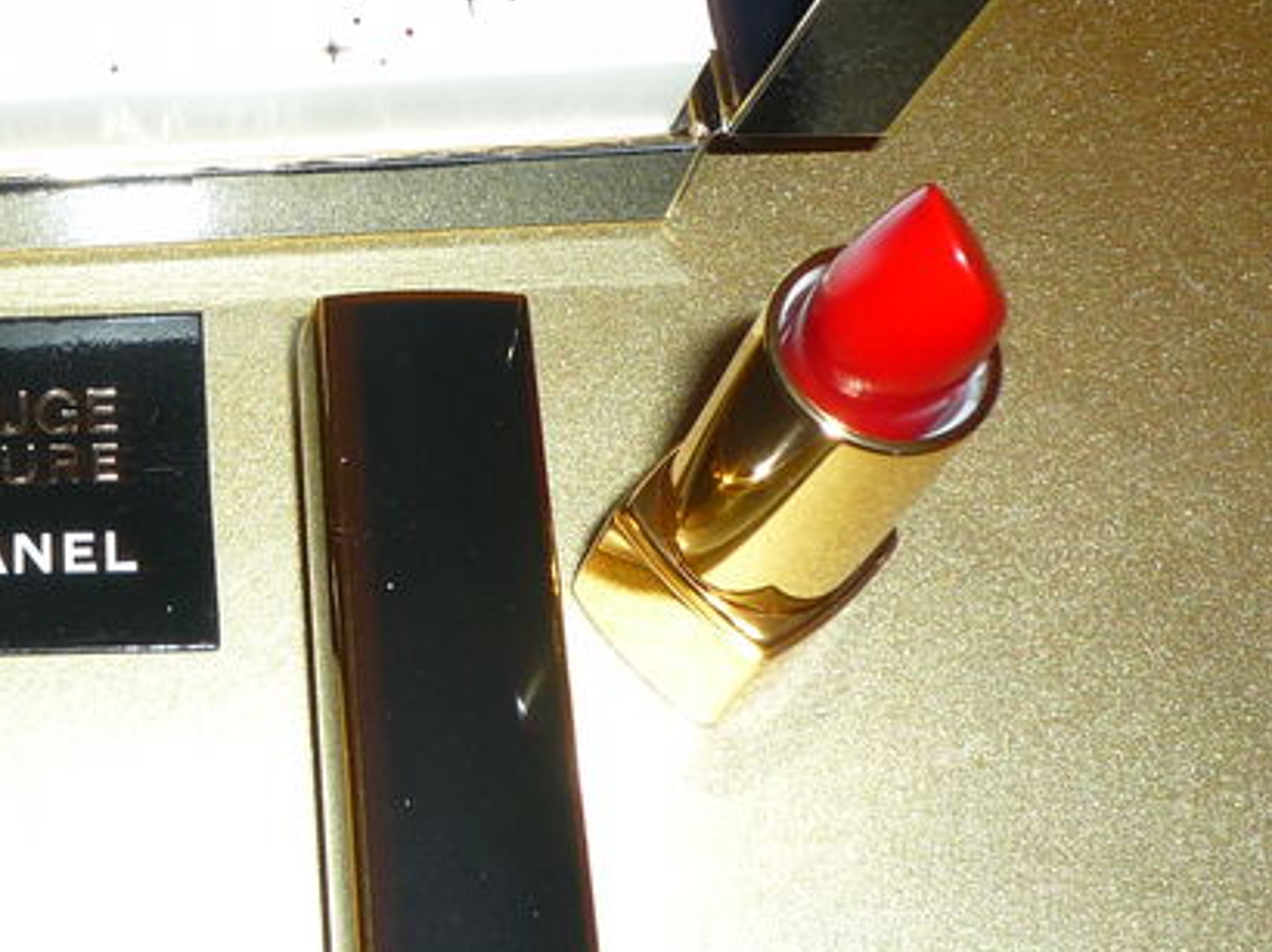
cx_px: 31
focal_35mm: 61
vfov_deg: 23.8
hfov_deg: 29.8
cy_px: 245
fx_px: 2240
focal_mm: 4.4
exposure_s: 1/30
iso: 100
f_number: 4
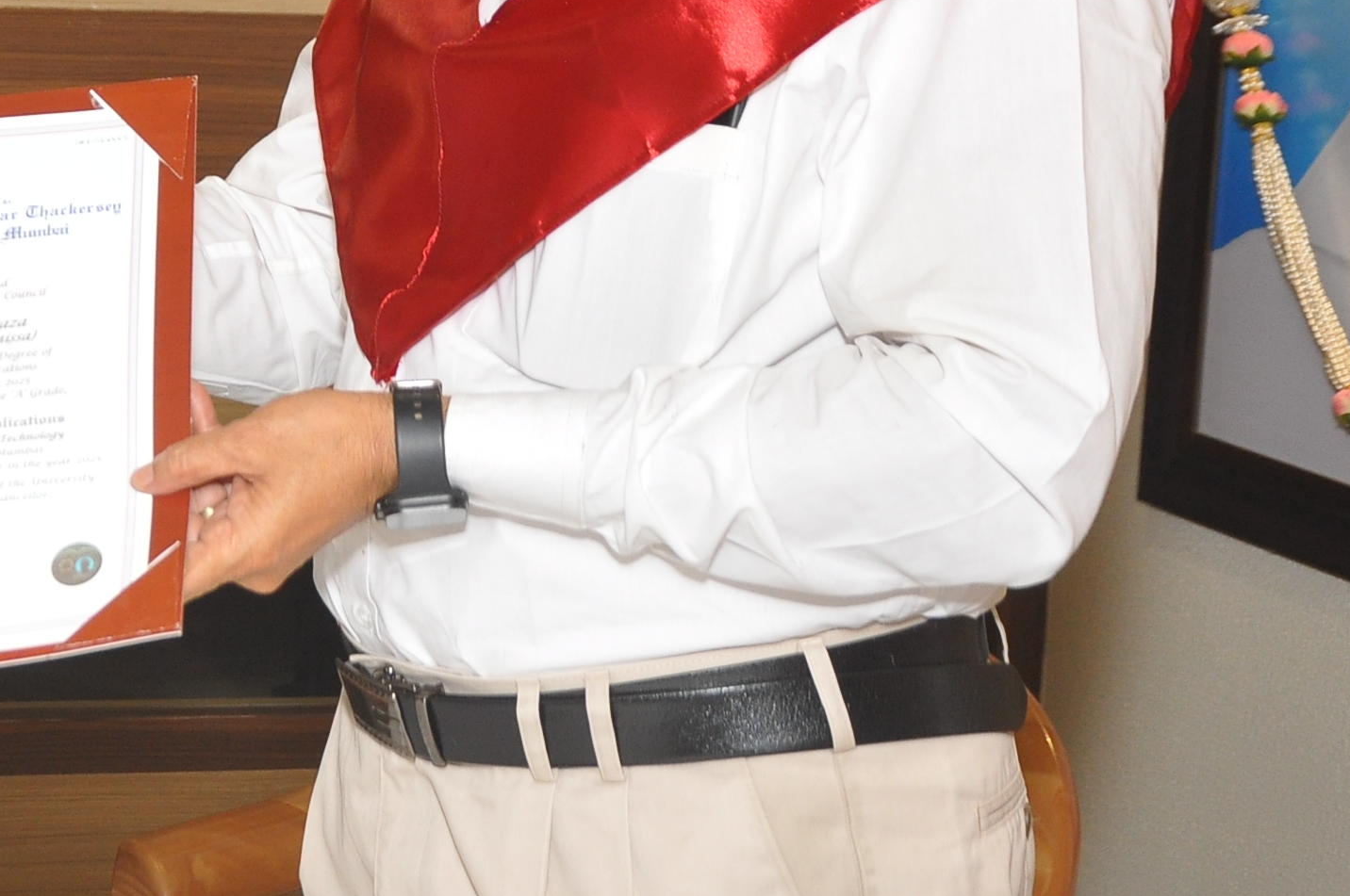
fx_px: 4794
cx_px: -113
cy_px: 66
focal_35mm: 128
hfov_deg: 15.6
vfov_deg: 10.6
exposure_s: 1/125
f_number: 5.6
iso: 800
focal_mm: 38
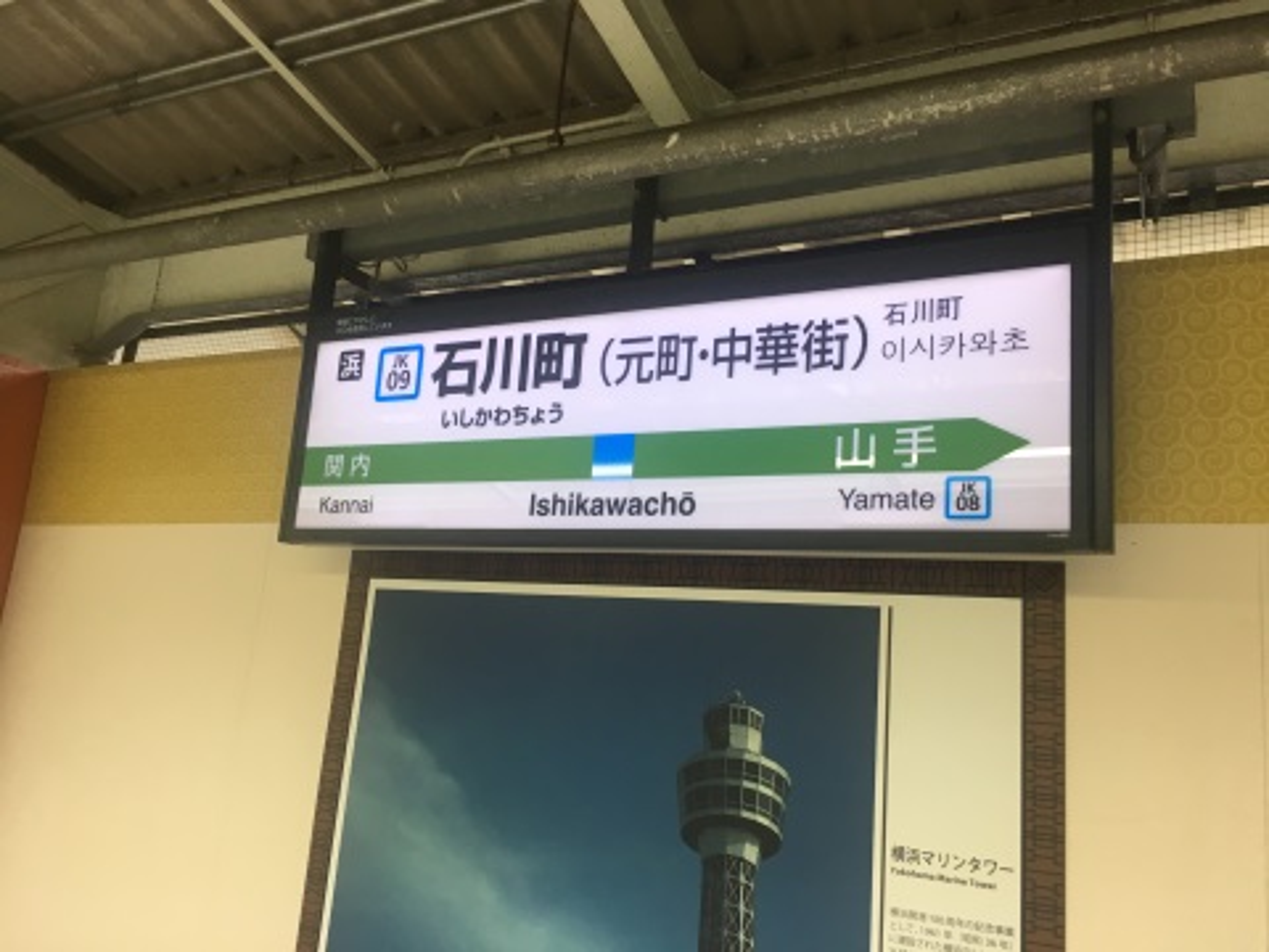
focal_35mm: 29
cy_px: 476
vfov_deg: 48.2
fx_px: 1063
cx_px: 634
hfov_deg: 61.7
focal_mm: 4.15
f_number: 2.2
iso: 25
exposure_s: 1/30
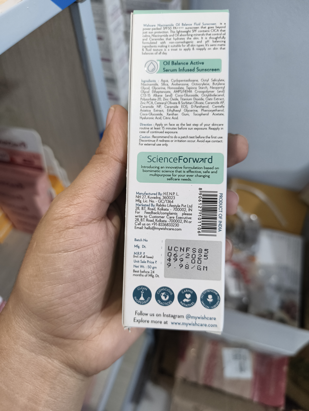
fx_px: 285
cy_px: 206
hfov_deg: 56.9
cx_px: 154
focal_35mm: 24
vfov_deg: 71.5
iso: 1218
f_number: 1.87
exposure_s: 1/50
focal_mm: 5.56
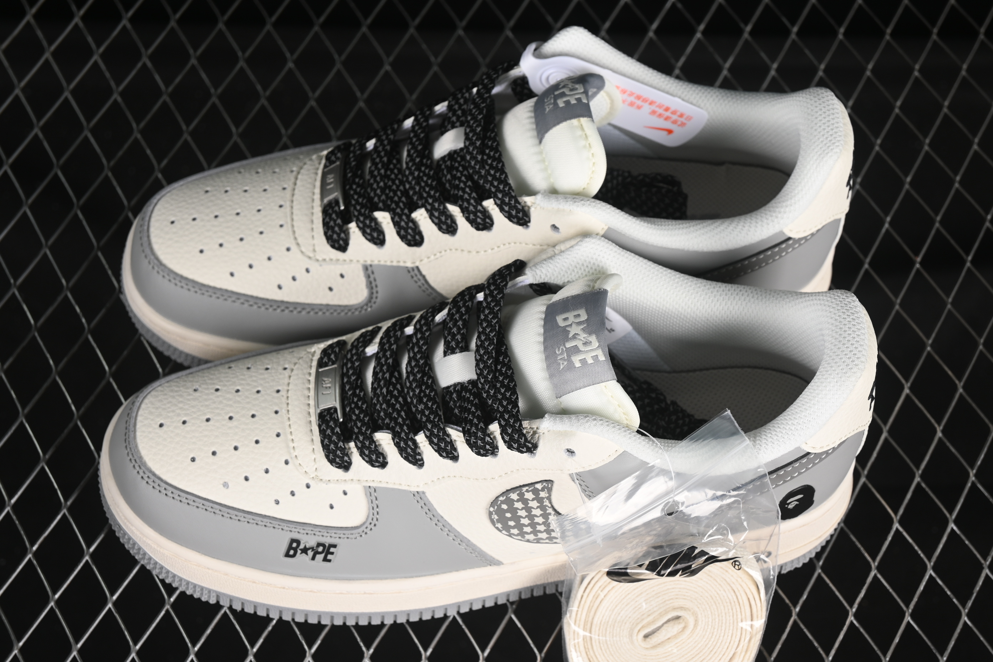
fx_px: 2069
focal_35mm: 75
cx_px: 496
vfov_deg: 18.2
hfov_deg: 27.0
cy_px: 331
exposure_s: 1/80
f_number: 7.1
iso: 160
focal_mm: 50
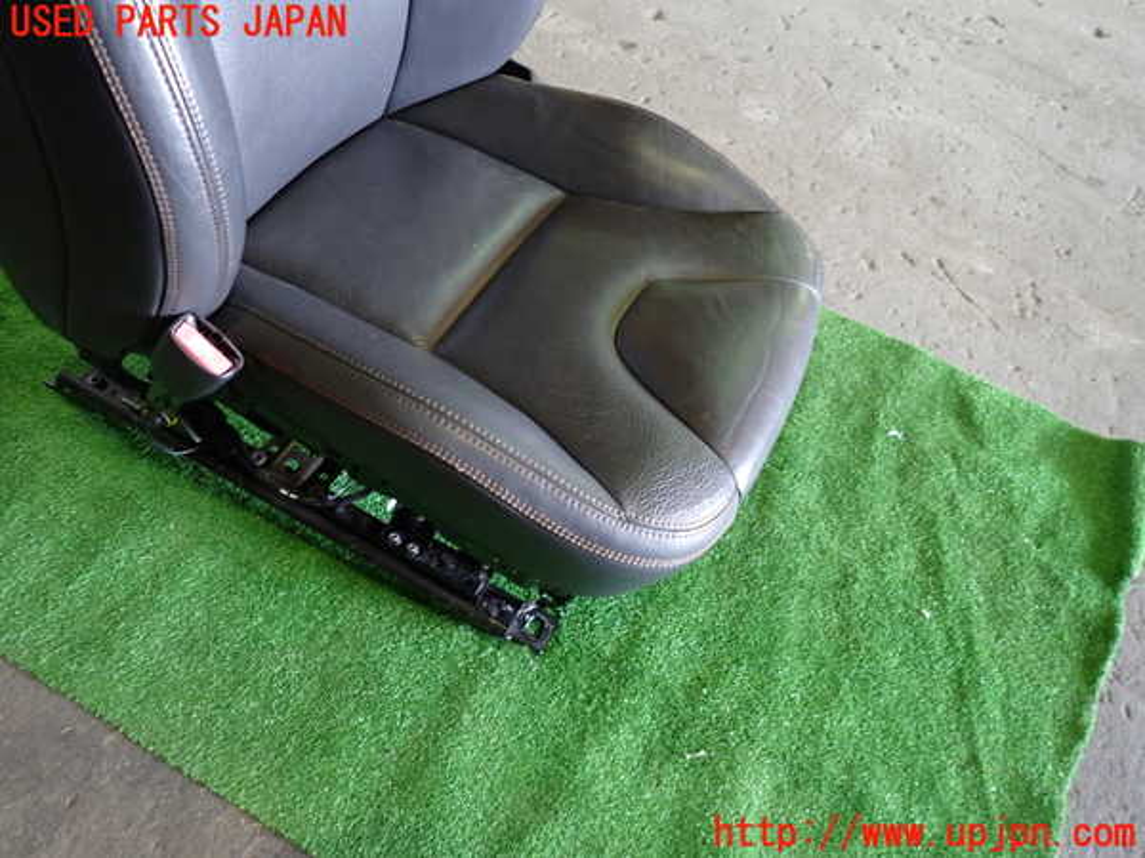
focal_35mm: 25
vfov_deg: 54.9
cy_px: 429
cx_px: 572
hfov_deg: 69.4
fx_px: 827
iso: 320
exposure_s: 1/30
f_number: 2
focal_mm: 4.5
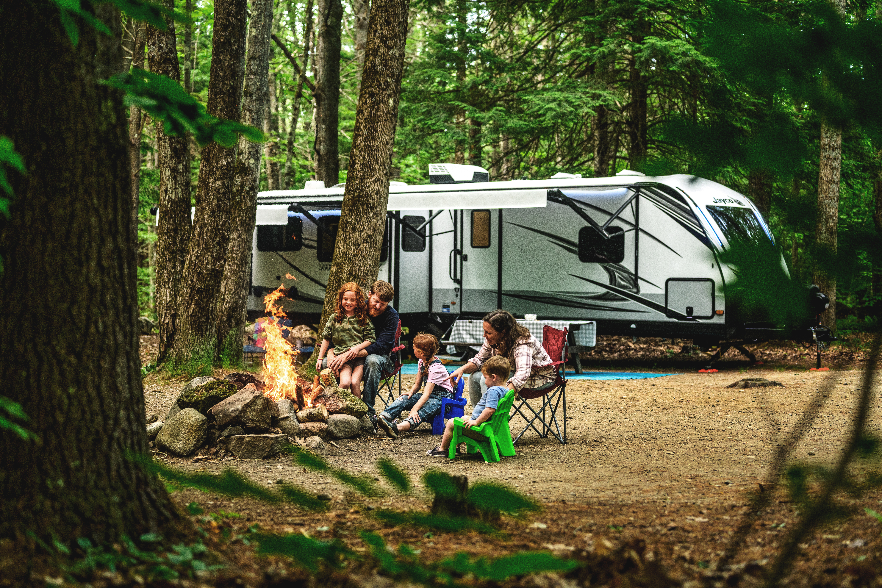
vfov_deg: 27.0
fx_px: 1225
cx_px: 441
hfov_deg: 39.6
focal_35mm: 50
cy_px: 294
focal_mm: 50
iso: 560
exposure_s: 1/1000
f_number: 2.4
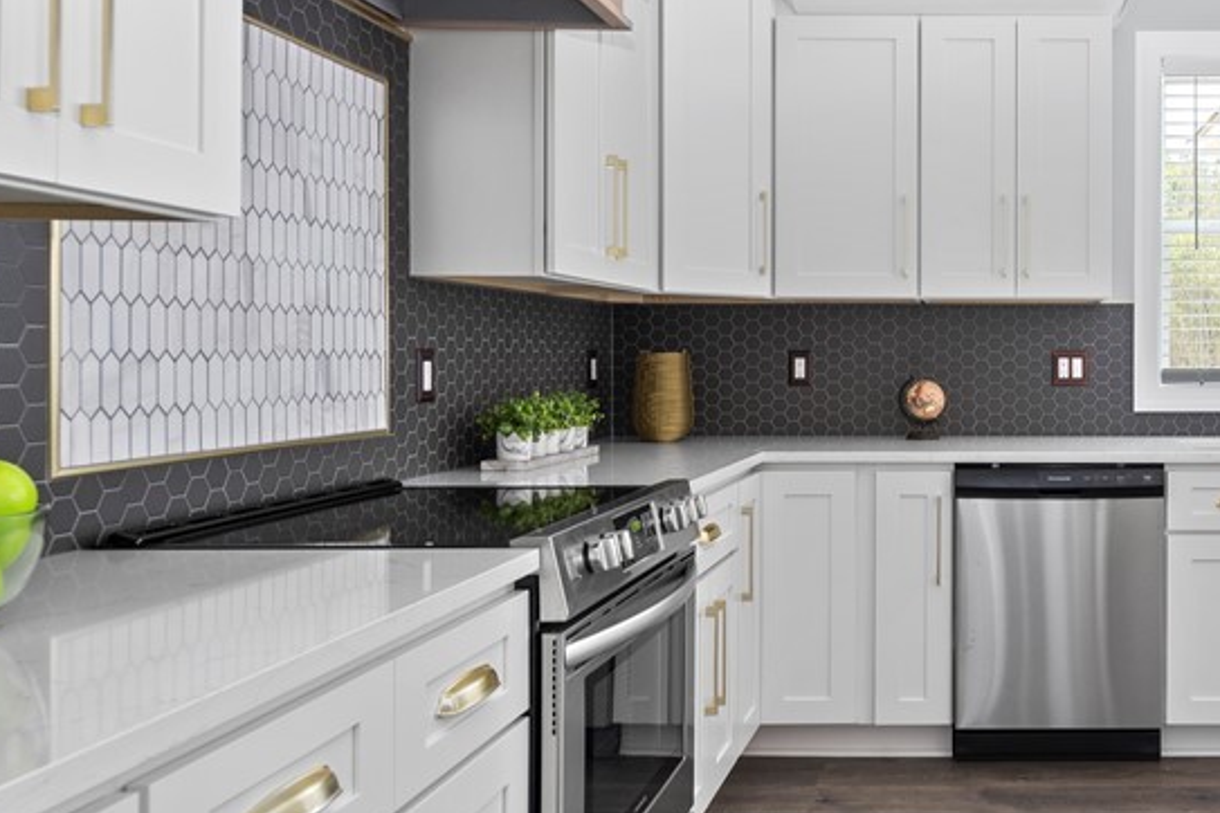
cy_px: 377
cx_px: 1046
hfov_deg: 50.8
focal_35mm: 34
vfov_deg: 38.9
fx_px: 1152
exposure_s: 1.3
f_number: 8
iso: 250
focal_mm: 17
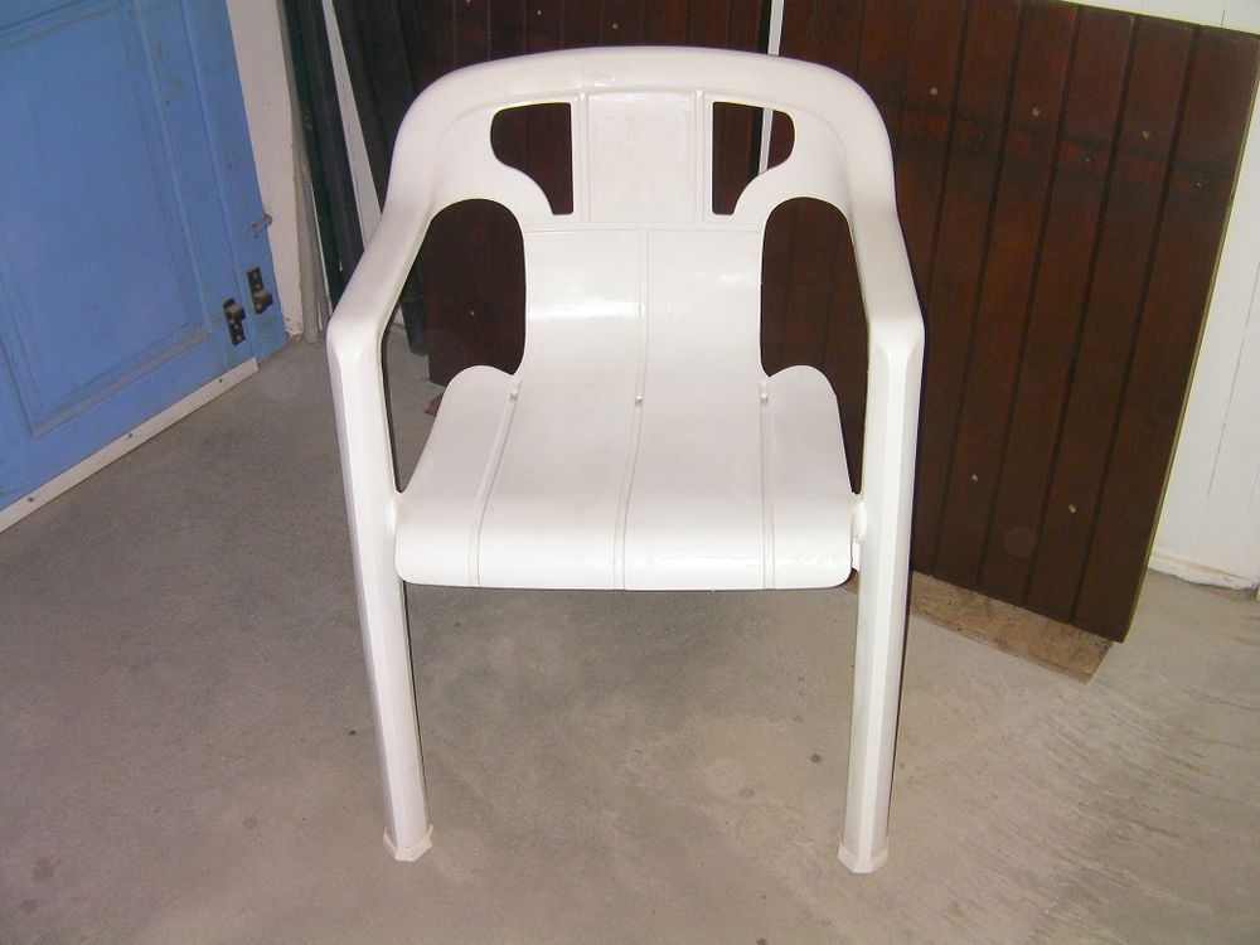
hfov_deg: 49.0
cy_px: 472
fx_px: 1383
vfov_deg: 37.7
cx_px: 630
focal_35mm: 38
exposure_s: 1/30
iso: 200
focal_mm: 6.8
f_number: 3.5
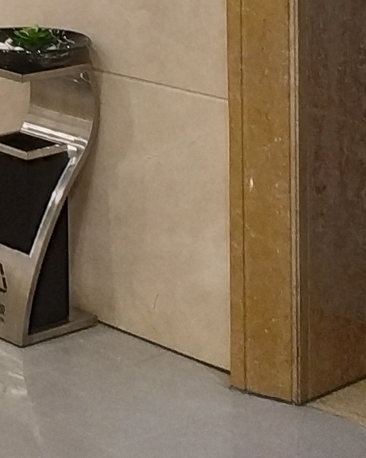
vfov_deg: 15.6
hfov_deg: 12.2
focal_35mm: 110
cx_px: -392
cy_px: -295
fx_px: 1490
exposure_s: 1/20
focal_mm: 3.94
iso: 320
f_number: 1.9
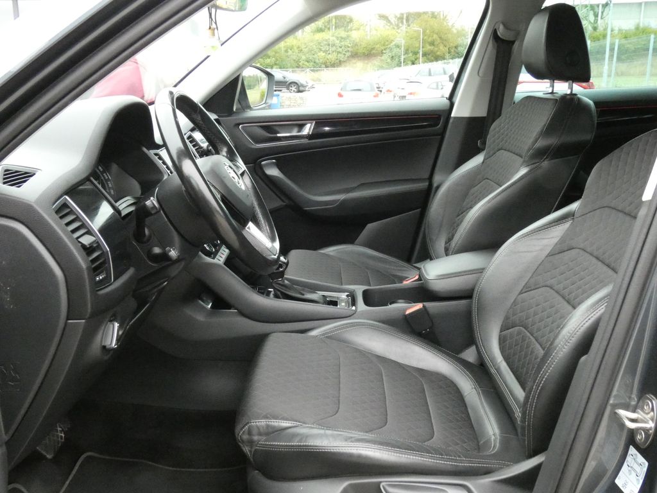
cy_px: 246
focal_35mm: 35
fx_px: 664
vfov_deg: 40.7
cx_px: 328
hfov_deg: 52.6
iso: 1600
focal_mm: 6.2
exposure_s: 1/50
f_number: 5.6
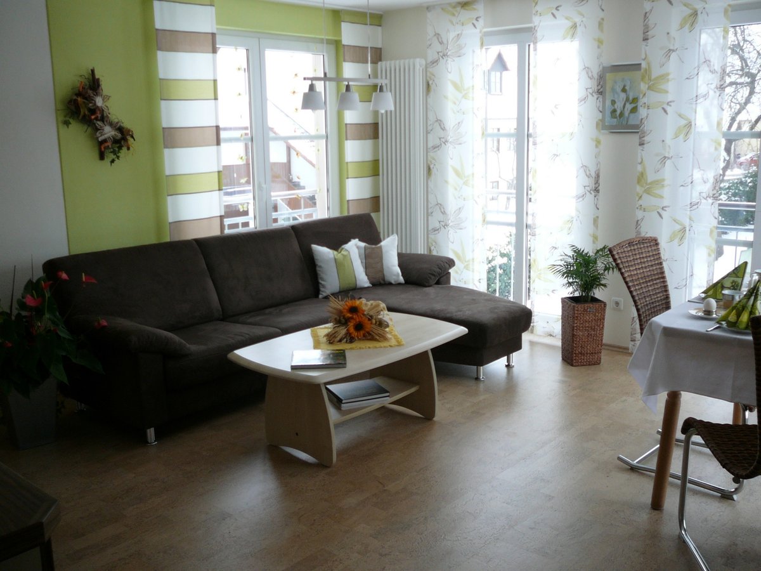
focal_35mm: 35
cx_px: 380
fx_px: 769
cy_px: 286
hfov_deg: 52.6
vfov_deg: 40.7
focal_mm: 5.2
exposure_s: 1/30
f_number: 2.8
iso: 80
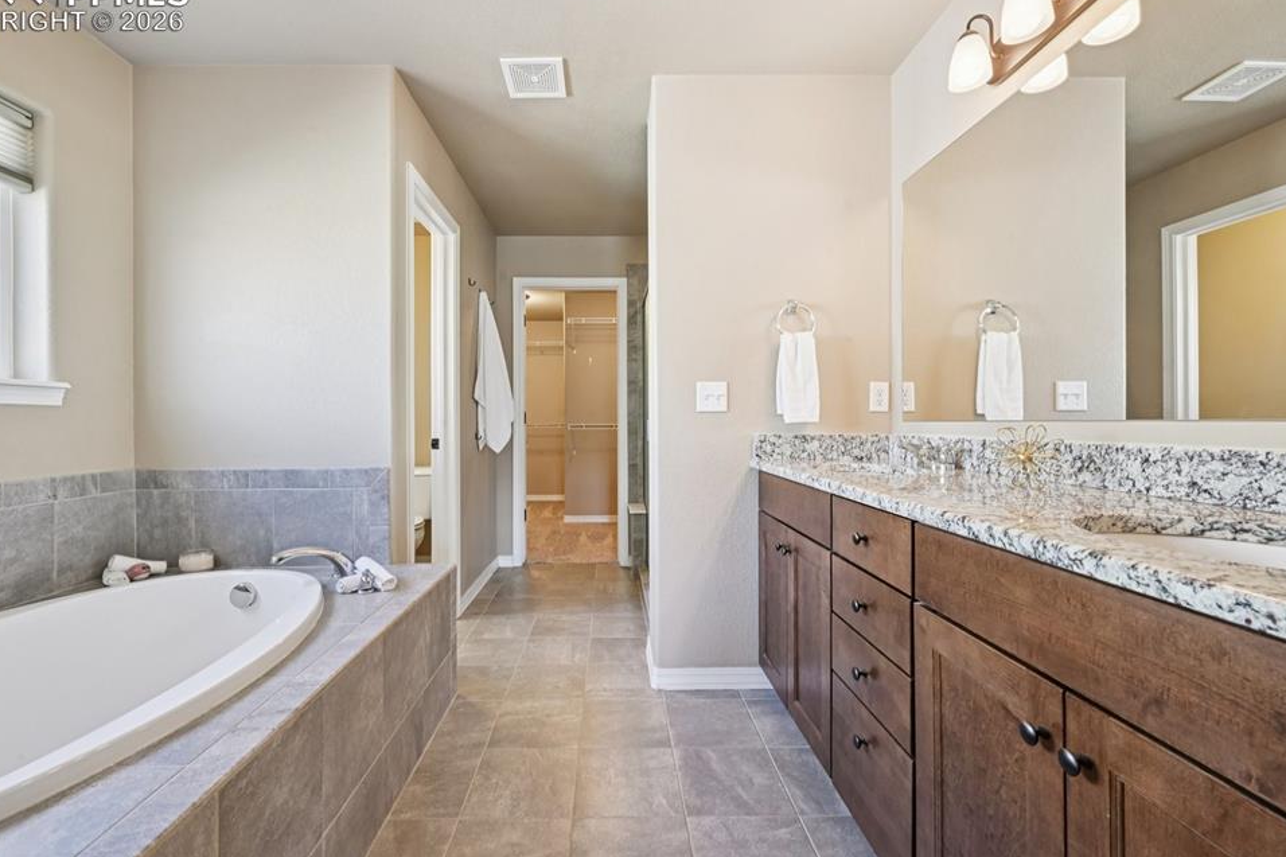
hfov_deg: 100.3
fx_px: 536
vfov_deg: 77.3
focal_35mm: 15
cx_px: 608
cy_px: 416
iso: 400
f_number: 11
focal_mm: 14
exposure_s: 1/4
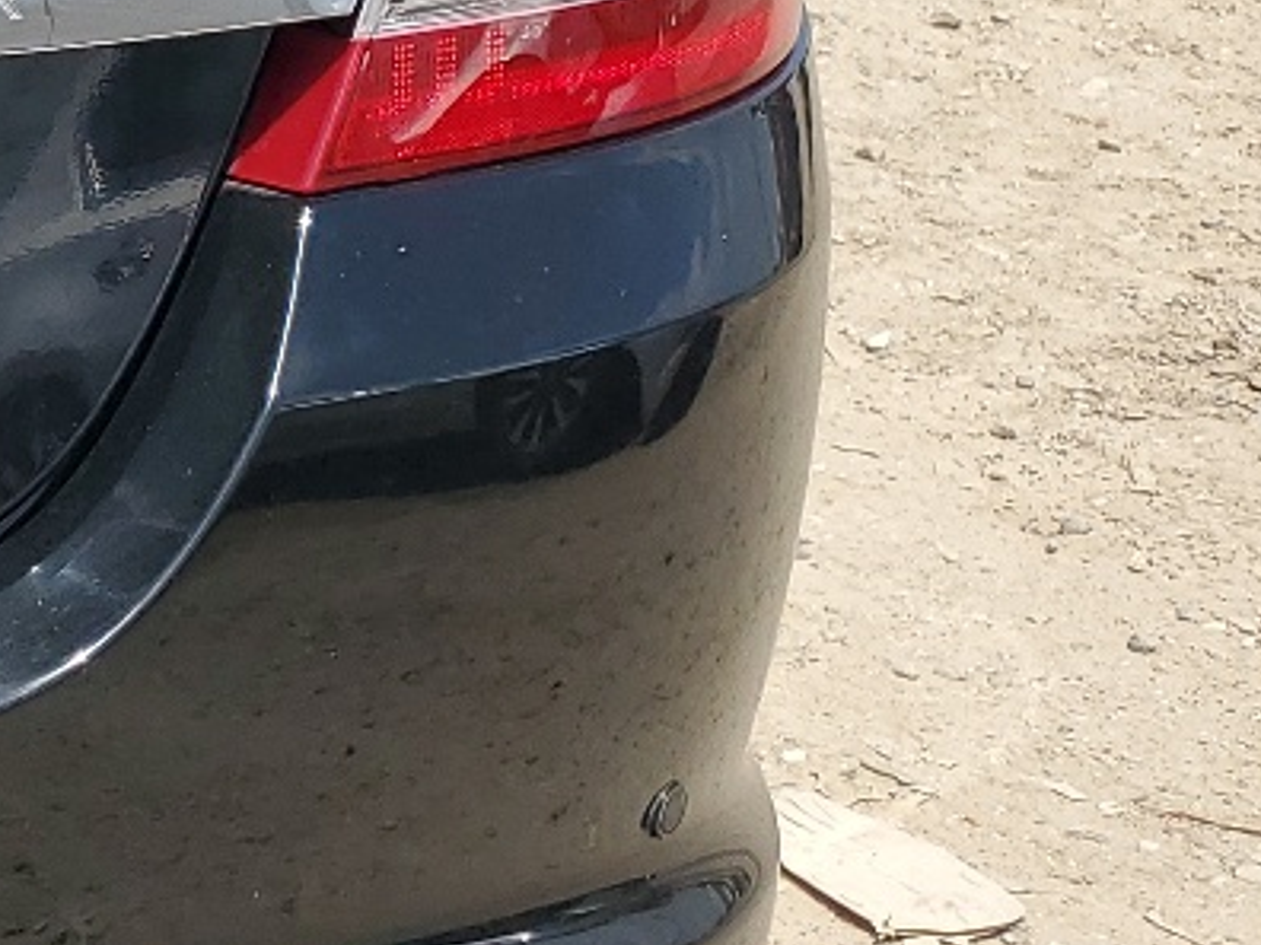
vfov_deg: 14.0
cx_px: -1130
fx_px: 3825
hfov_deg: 15.5
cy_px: 102
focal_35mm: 105
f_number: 1.5
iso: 50
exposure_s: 1/2500
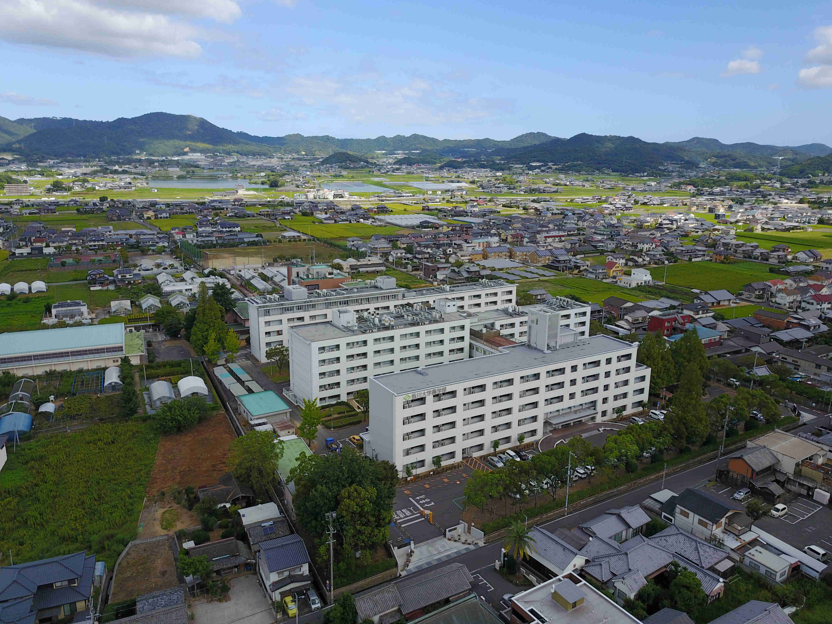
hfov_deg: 67.3
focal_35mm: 26
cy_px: 312
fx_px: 625
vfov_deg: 53.1
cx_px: 416
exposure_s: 1/100
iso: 108
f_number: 2.2
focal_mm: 4.73
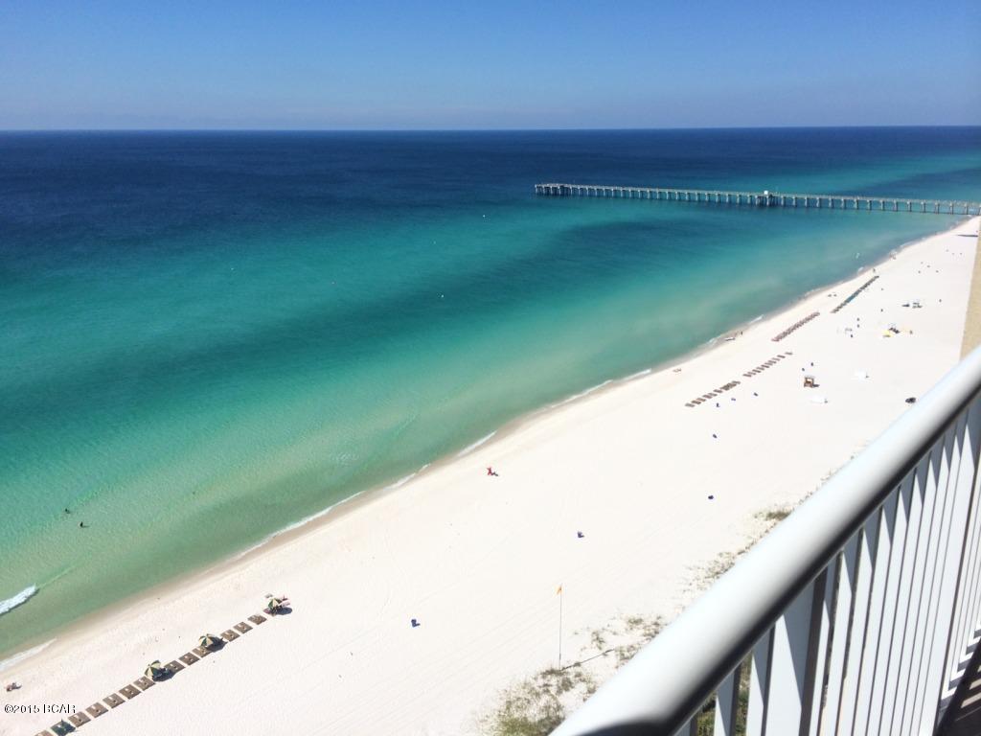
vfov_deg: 46.8
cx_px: 490
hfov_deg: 60.0
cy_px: 368
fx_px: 850
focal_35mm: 30
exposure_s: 1/3425
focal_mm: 4.12
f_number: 2.2
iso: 40
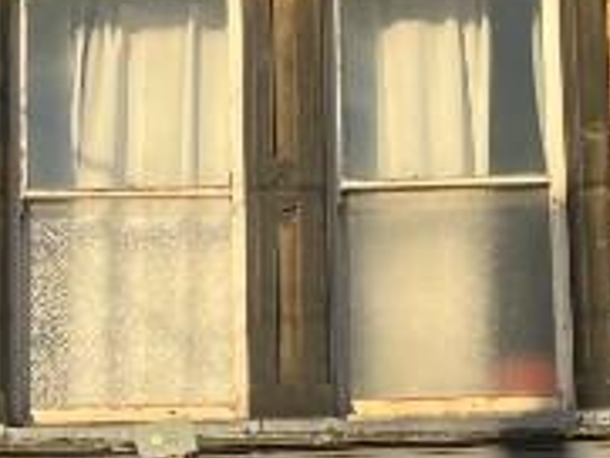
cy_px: 492
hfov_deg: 13.4
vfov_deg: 10.0
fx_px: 2592
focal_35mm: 147
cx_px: 310
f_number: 1.6
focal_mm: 5.1
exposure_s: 1/1802
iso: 50
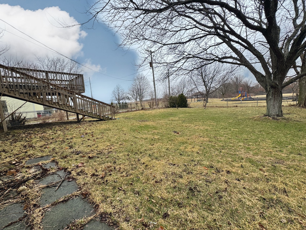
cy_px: 115
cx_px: 153
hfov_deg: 102.1
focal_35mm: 14
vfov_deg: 85.7
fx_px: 124
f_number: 2.2
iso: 50
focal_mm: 2.22
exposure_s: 1/980
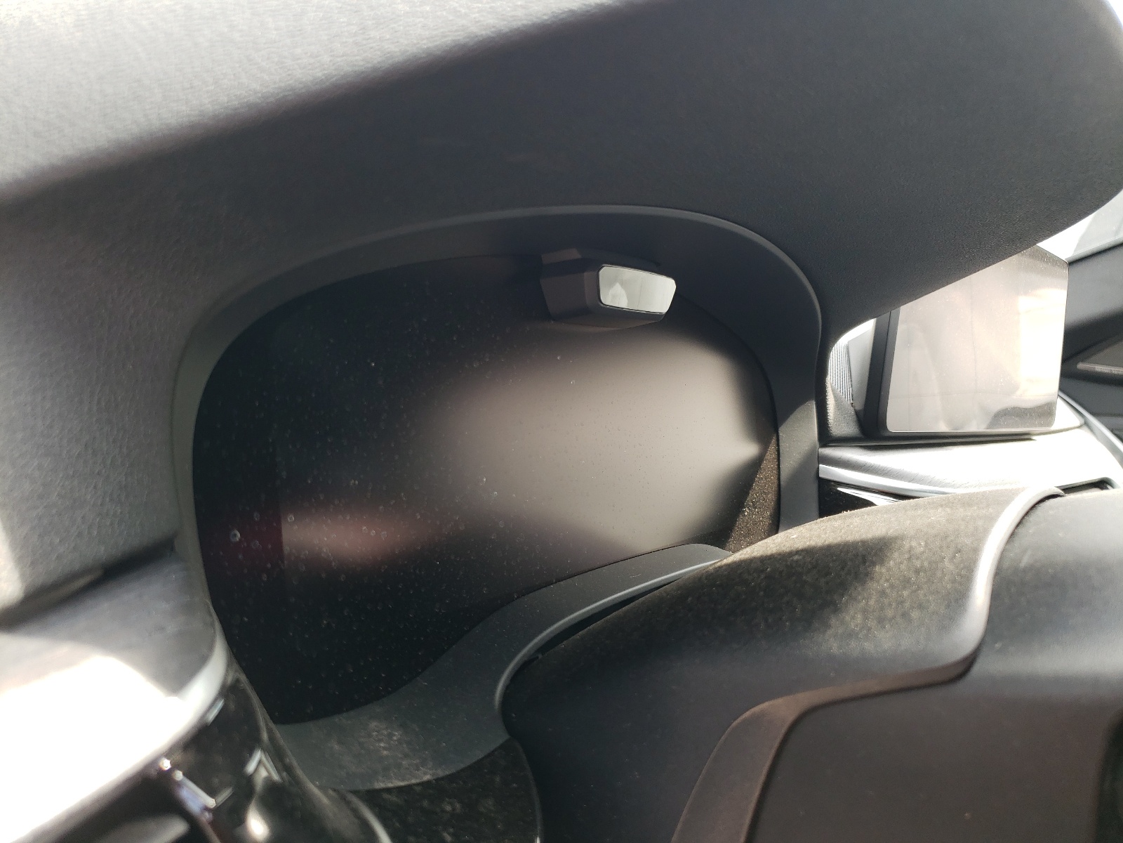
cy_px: 422
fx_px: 843
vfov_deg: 53.1
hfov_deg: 67.3
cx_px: 562
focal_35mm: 26
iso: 50
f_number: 1.5
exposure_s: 1/143
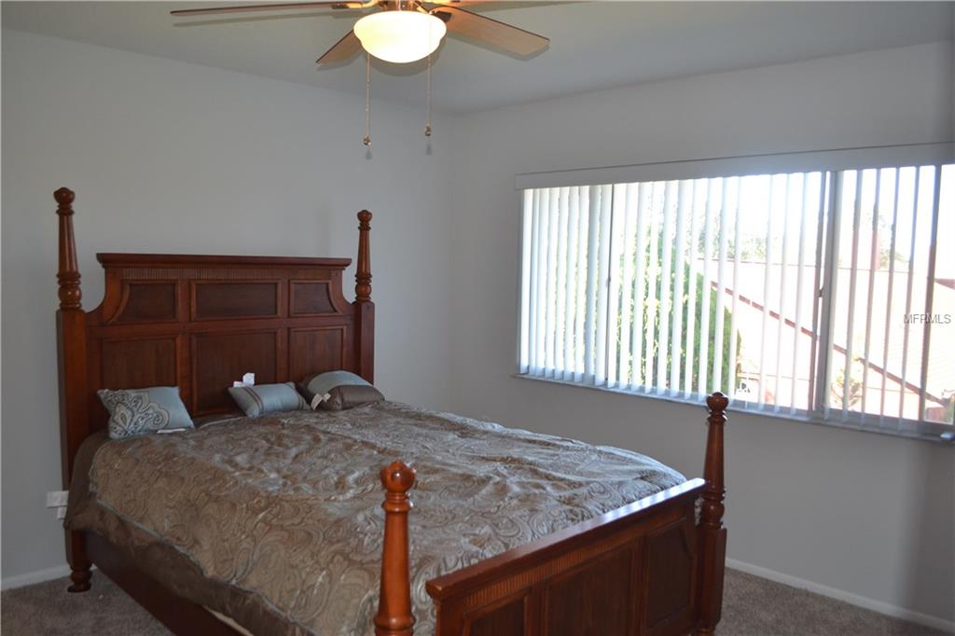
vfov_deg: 47.9
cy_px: 318
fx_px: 716
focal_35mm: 27
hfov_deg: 67.4
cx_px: 478
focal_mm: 18
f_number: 4
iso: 400
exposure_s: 1/125
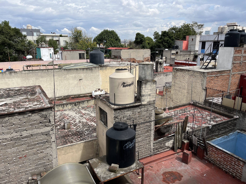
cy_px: 92
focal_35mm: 26
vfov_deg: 53.1
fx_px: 185
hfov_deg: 67.3
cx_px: 123
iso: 50
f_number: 1.6
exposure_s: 1/3521
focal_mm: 5.1
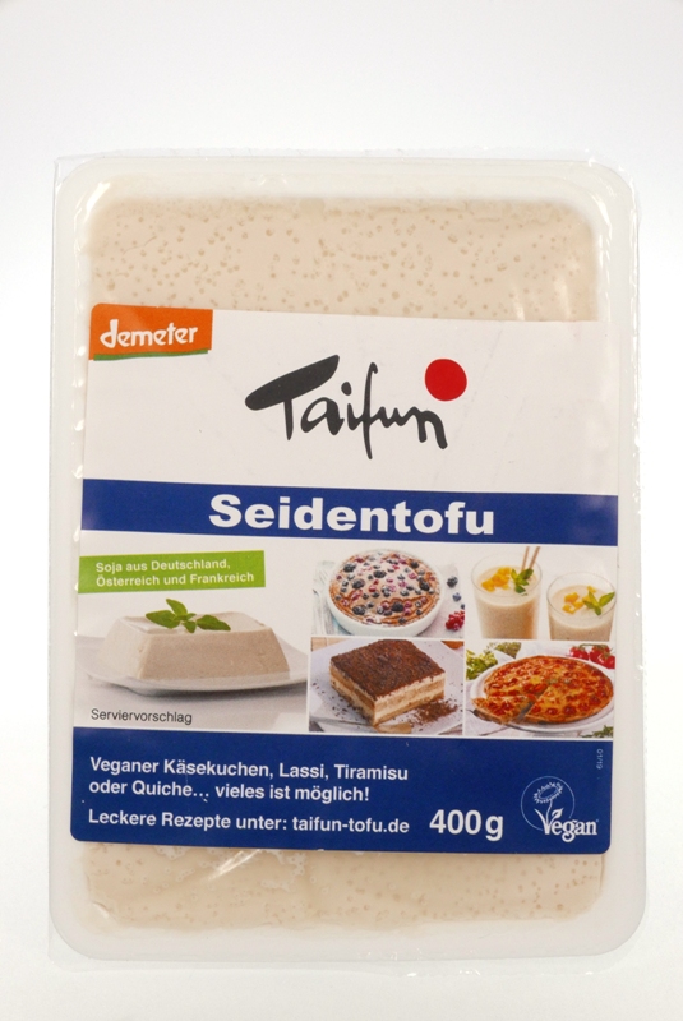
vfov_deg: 28.8
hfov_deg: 19.5
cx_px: 342
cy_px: 510
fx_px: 1988
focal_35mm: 70
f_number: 16
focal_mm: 31.5
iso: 800
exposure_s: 1/30
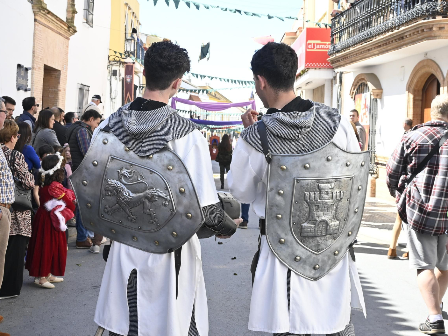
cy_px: 169
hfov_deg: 40.0
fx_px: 615
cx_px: 224
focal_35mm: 48
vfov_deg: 30.5
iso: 500
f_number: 6.3
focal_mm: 29
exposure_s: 1/500
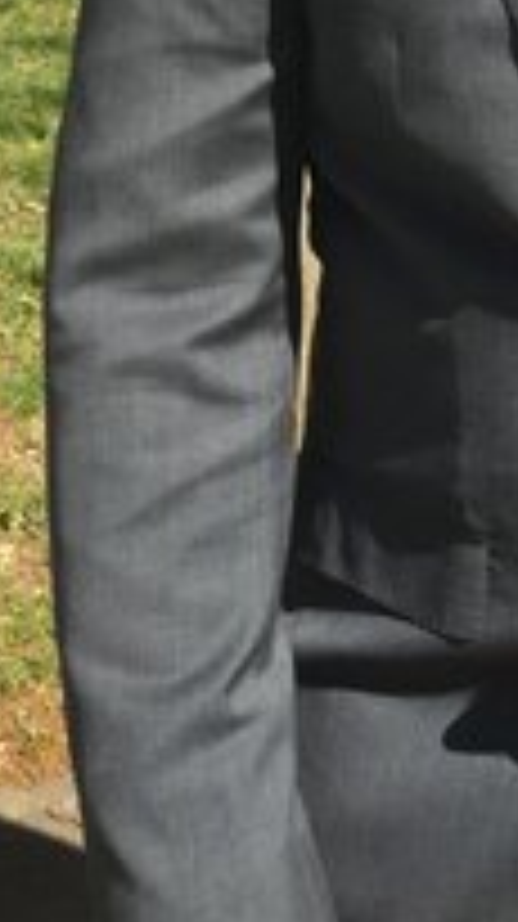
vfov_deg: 25.9
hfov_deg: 15.2
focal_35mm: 74
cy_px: -148
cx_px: 752
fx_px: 1811
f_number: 2.2
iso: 32
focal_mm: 4.15
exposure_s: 1/1582
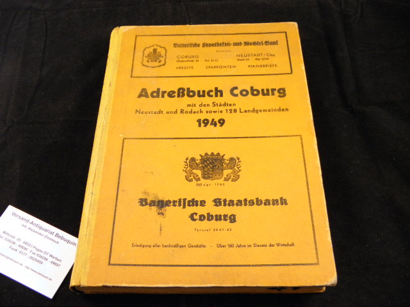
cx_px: 205
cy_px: 154
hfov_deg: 51.4
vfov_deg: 39.7
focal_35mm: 36
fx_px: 426
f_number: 3.7
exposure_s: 1/40
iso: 250
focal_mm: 6.4
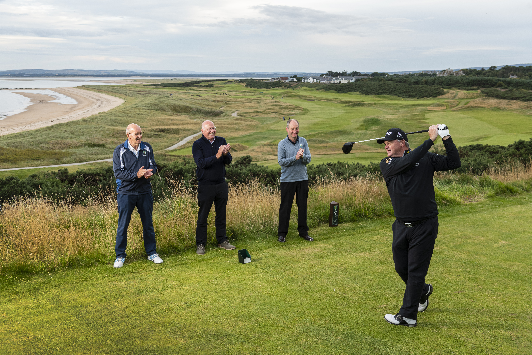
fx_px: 650
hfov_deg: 44.5
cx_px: 266
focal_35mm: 44
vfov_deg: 30.5
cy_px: 178
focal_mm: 44
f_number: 6.3
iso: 400
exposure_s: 1/125
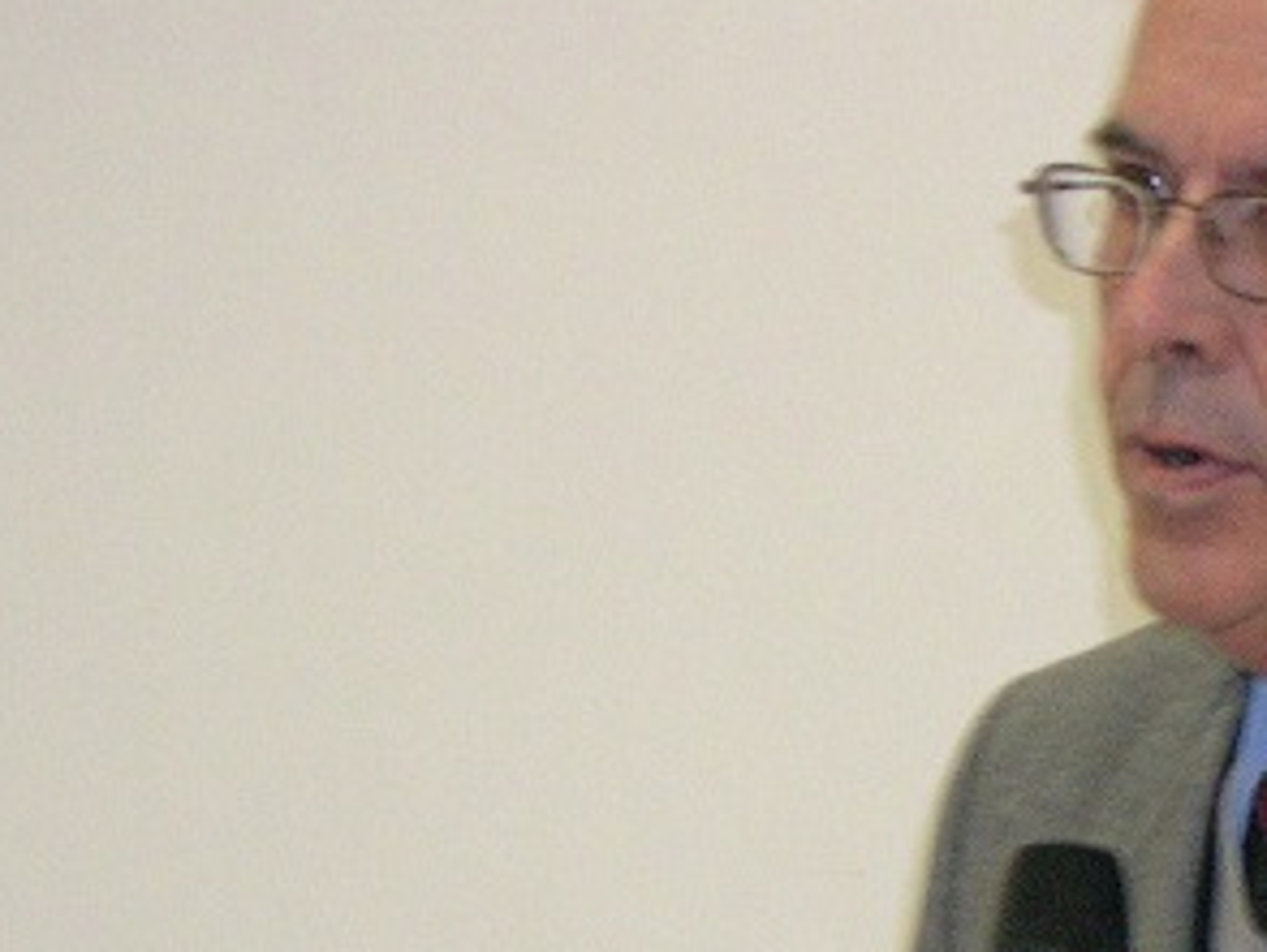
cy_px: 780
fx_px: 9085
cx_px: 1064
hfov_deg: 8.0
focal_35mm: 248
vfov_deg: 6.0
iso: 400
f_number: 4.9
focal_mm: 24
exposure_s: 1/30
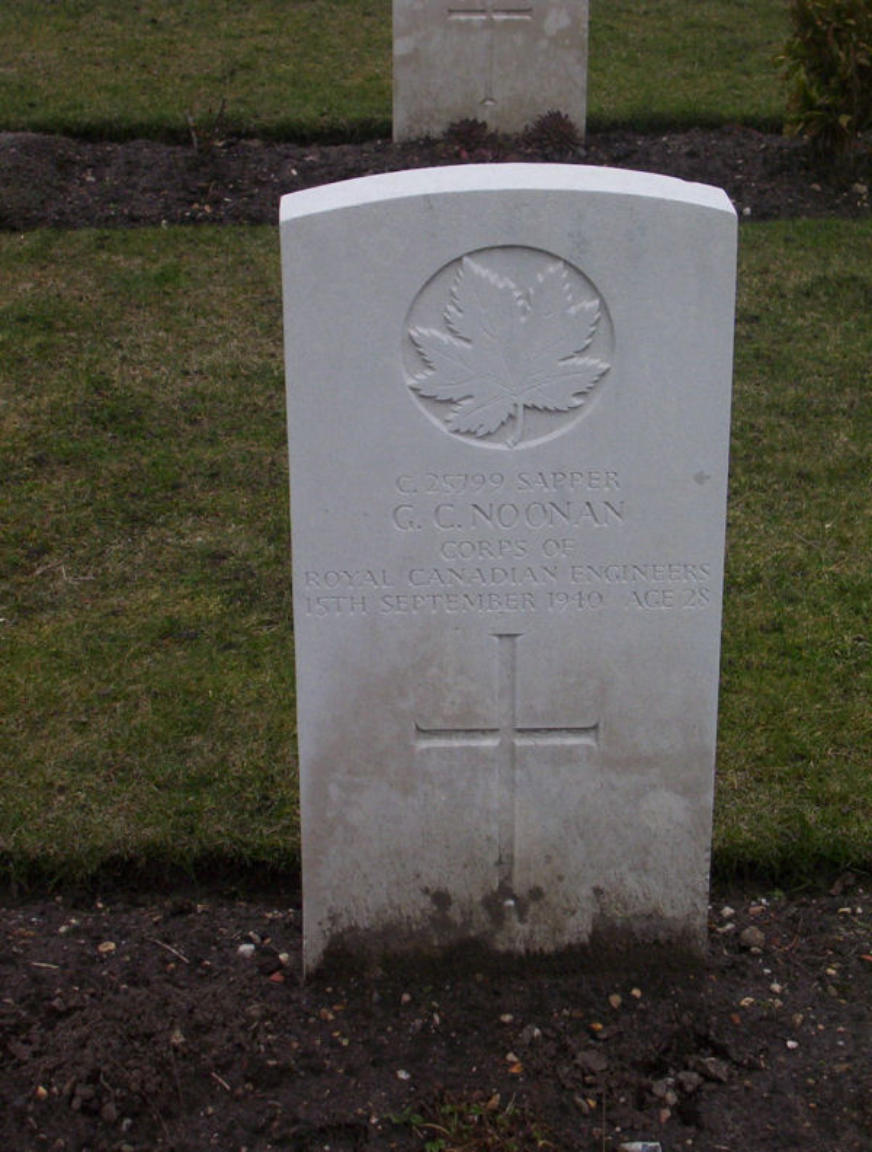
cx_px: 436
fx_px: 2705
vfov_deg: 24.0
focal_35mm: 81
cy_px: 576
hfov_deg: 18.3
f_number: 3.62
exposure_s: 1/373
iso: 100
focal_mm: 10.76
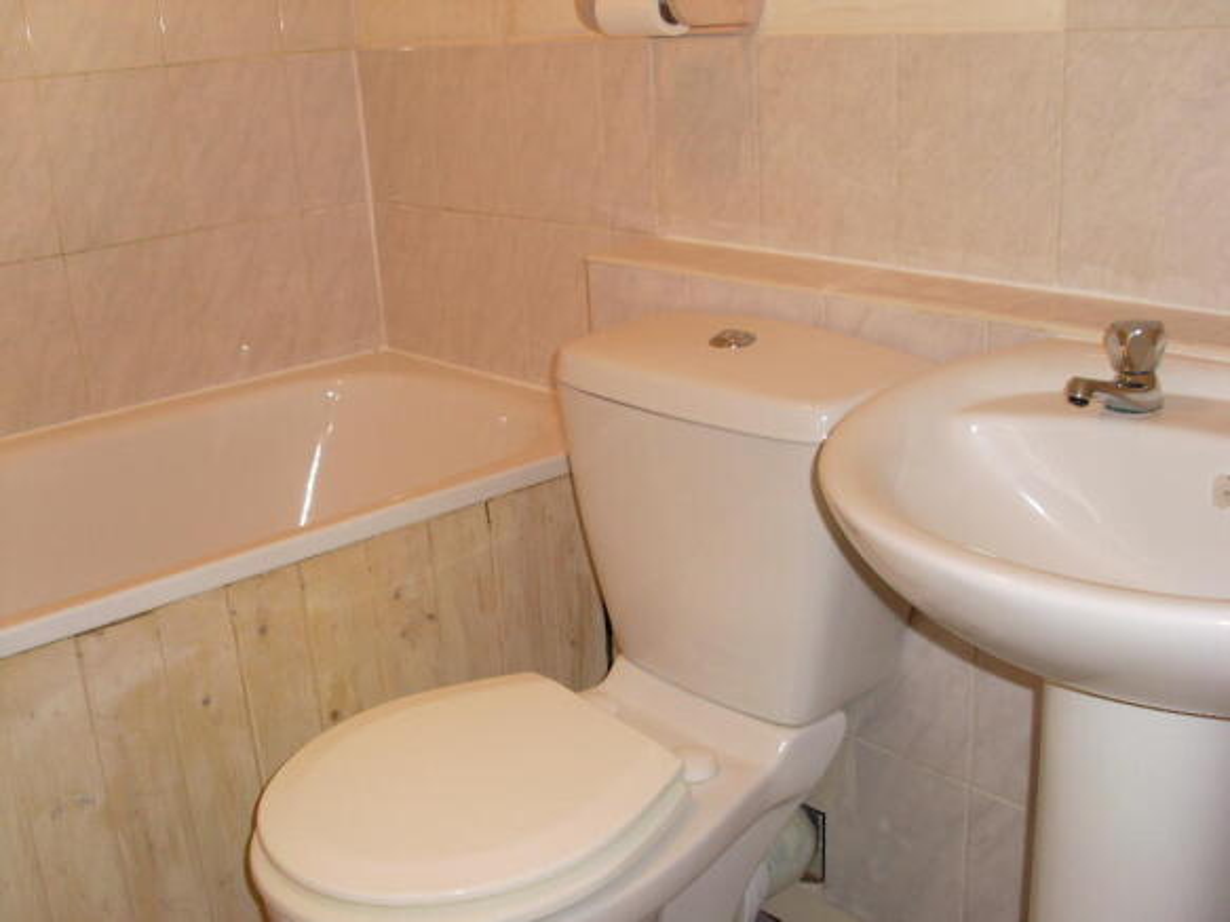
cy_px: 461
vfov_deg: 37.7
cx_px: 615
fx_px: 1350
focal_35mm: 38
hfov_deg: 49.0
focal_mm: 6.3
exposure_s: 1/45
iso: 100
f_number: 3
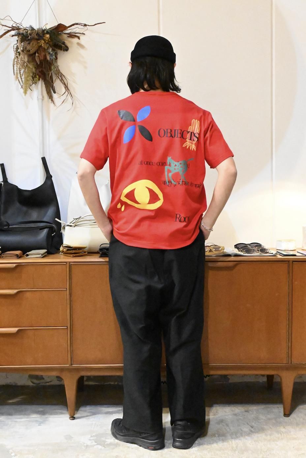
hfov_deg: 30.8
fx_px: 555
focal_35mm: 44
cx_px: 153
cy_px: 229
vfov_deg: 45.0
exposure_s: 1/200
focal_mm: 29
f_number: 7.1
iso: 25600
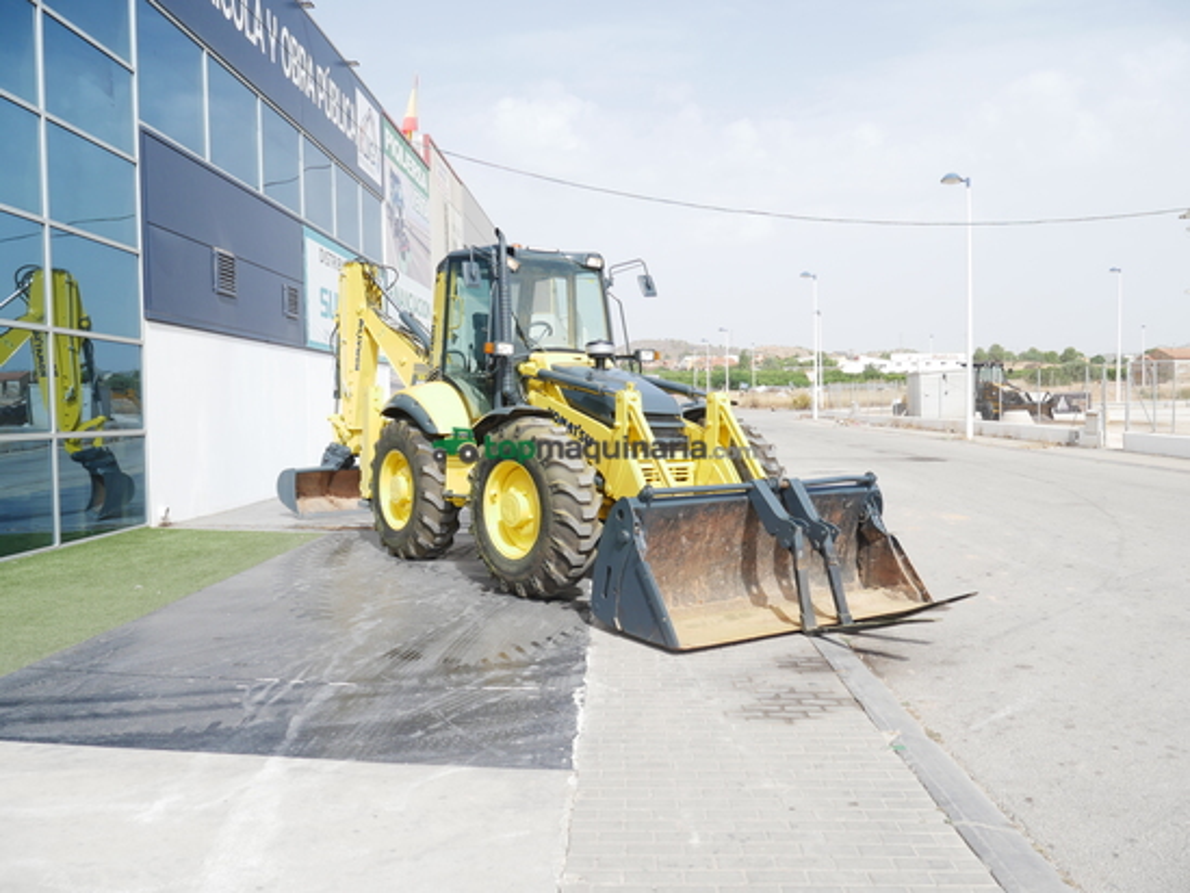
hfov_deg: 63.4
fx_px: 963
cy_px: 446
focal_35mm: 28
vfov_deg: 49.8
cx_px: 595
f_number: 6.3
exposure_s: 1/500
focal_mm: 14
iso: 200
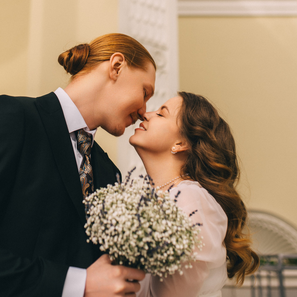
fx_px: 563
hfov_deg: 29.4
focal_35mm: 58
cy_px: 60
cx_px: 108
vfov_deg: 28.9
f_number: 2.5
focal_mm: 35
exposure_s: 1/2500
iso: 100
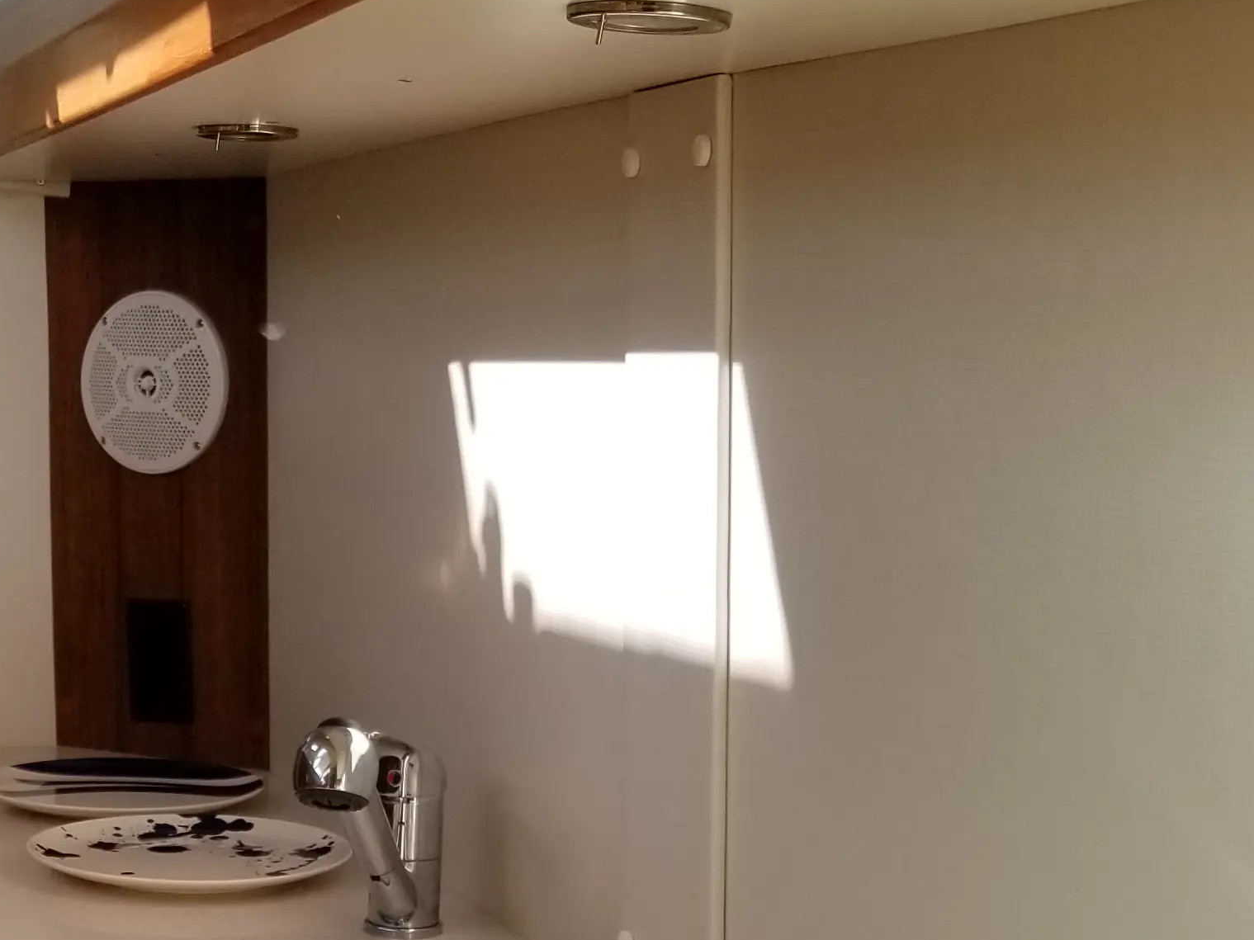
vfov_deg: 20.2
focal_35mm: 69
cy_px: 1065
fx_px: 2499
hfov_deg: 26.8
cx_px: 40
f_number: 1.7
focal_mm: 4.25
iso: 50
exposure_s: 1/376
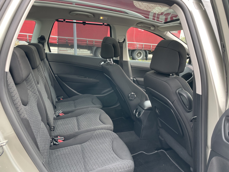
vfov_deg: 53.1
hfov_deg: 67.3
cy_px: 86
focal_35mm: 26
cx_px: 114
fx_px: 172
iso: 64
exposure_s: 1/121
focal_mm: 4.2
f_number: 1.6
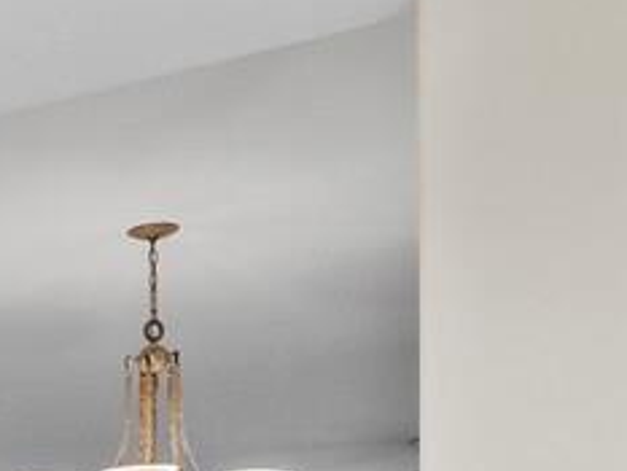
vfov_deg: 14.1
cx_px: -595
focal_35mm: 96
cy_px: 764
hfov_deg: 16.2
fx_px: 1740
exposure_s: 1/3
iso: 320
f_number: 13
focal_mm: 7
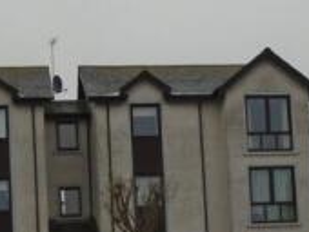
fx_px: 796
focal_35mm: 89
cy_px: 278
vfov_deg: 16.0
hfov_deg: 22.0
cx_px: 132
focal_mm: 4.6
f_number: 3.2
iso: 100
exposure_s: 1/320
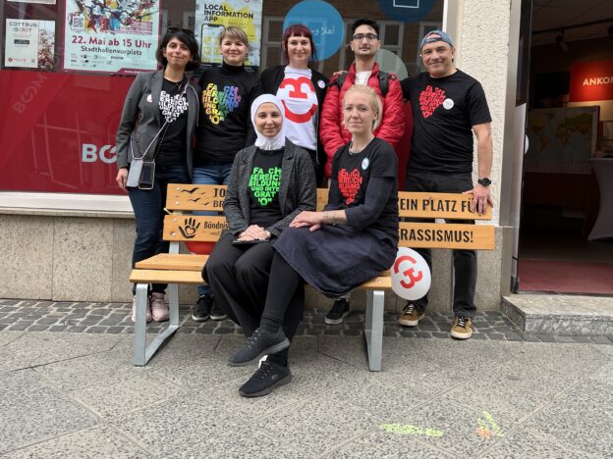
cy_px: 182
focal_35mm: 32
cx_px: 354
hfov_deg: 56.6
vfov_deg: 43.9
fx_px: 567
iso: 50
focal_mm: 5.1
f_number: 1.6
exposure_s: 1/615
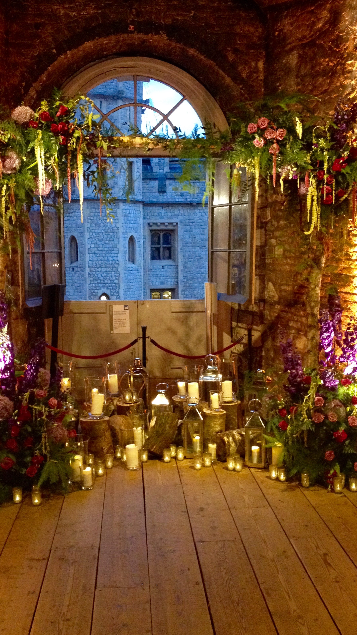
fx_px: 656
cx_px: 167
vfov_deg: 51.6
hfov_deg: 30.4
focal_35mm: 39
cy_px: 316
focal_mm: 4.28
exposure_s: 1/17
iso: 400
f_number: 2.4
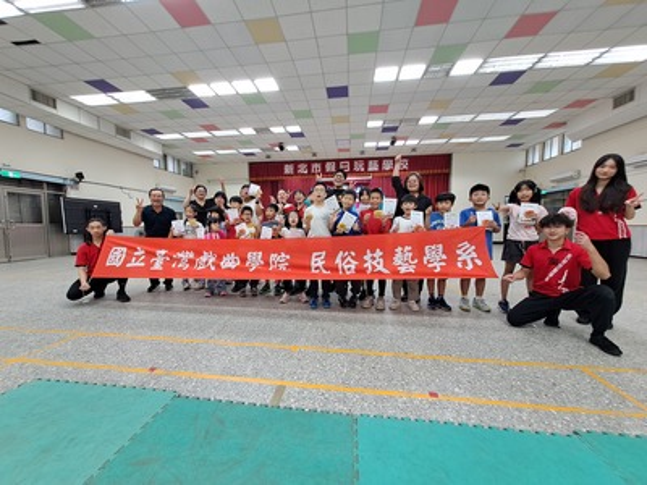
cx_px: 324
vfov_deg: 89.9
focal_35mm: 13
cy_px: 242
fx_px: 243
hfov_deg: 106.2
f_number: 2.2
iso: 100
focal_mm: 1.42
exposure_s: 1/40
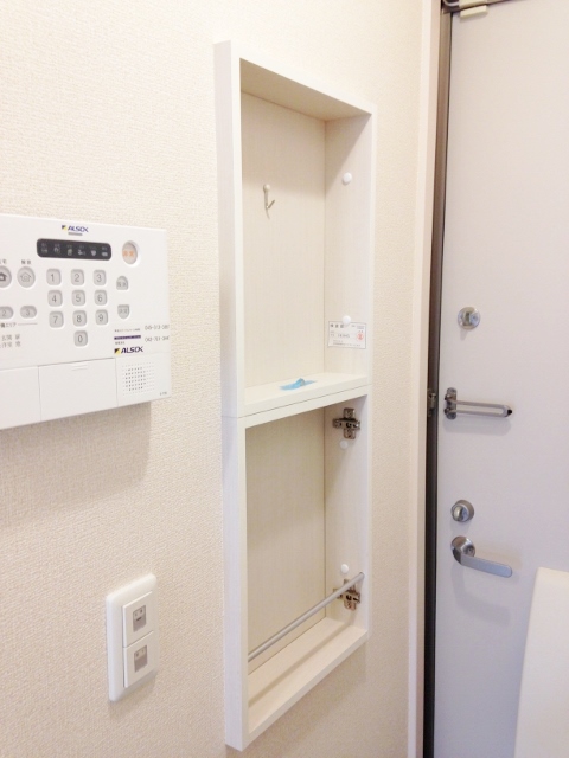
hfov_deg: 42.9
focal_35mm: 33
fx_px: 723
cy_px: 379
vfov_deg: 55.4
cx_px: 284
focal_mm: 4.12
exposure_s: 1/20
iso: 50
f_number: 2.4
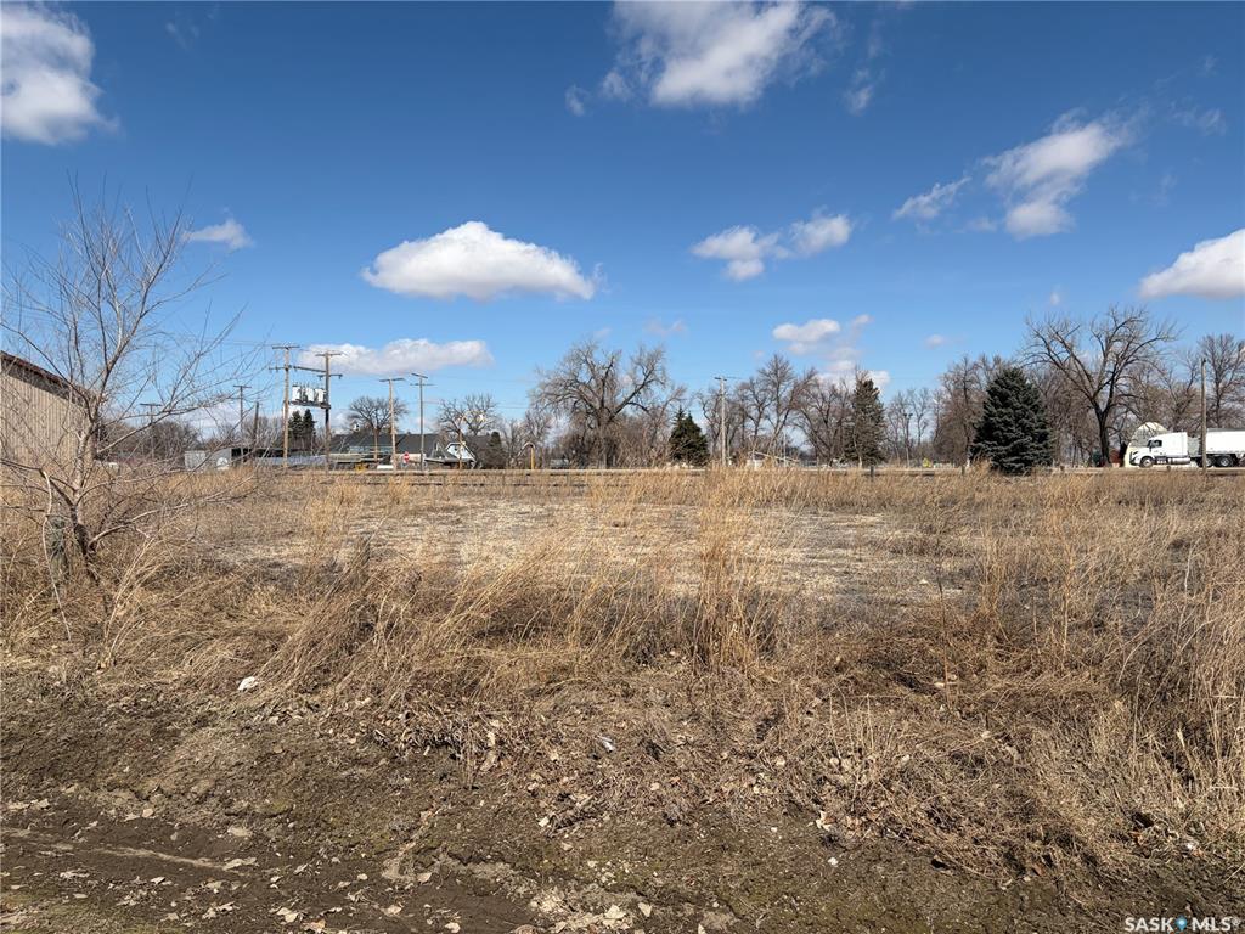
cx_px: 622
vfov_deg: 53.1
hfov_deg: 67.3
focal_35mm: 26
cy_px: 467
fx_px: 935
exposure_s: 1/6993
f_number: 1.6
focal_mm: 5.96
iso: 64
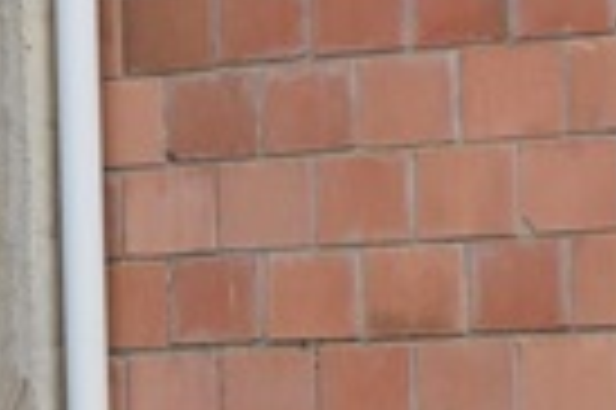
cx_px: -247
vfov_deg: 4.0
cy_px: 257
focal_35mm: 345
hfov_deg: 5.9
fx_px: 5901
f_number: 5
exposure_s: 1/1250
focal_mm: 35
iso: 400
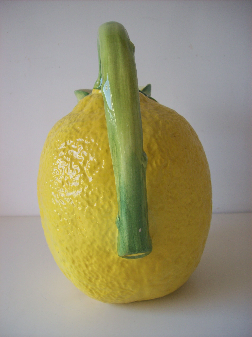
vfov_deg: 51.4
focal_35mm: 36
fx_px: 350
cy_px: 168
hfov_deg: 39.6
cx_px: 126
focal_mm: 6
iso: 80
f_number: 2.7
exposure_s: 1/110
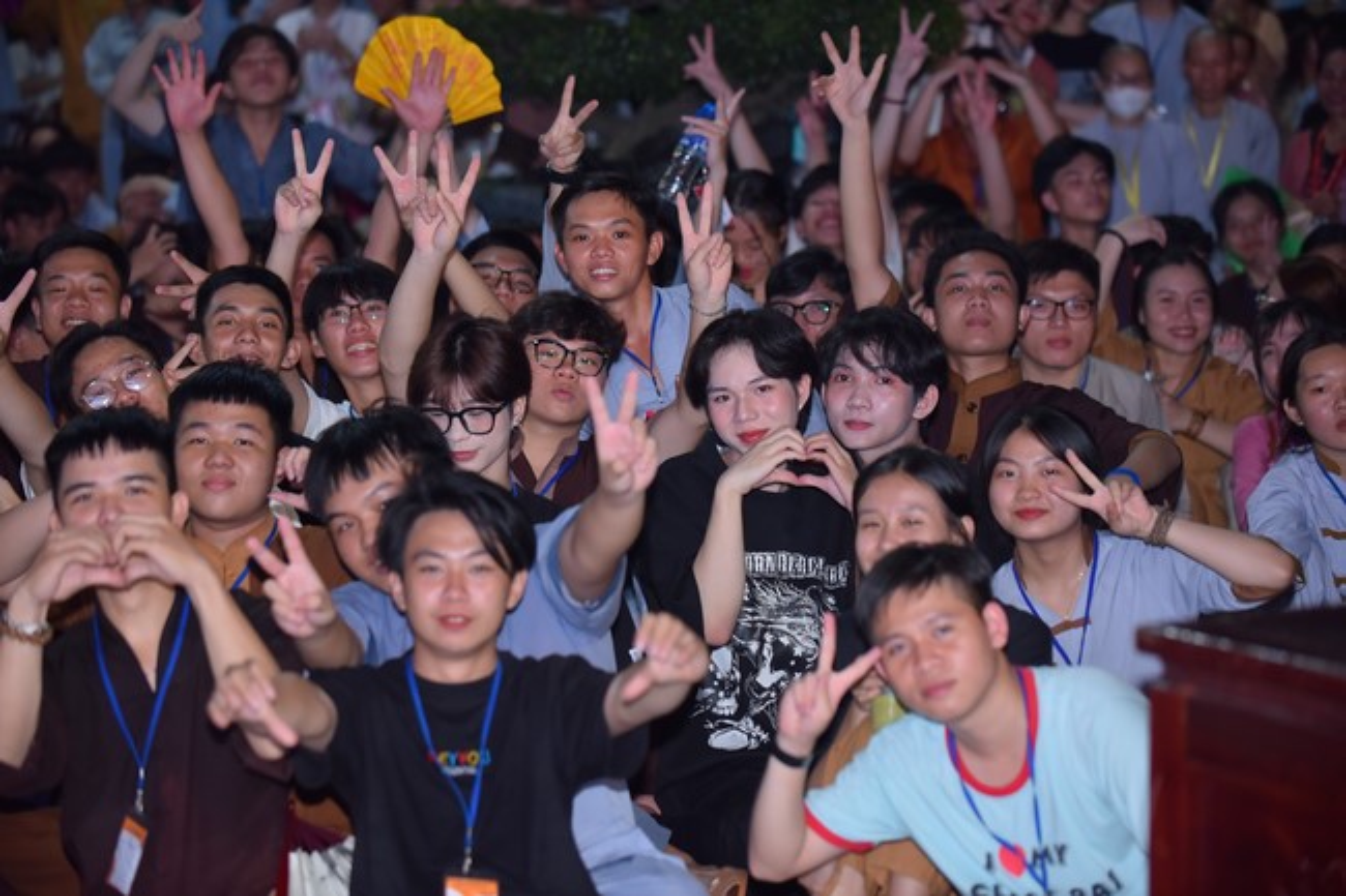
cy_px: 448
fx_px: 3812
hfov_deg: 20.0
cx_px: 673
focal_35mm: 102
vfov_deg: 13.4
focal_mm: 102
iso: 500
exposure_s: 1/125
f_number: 2.8
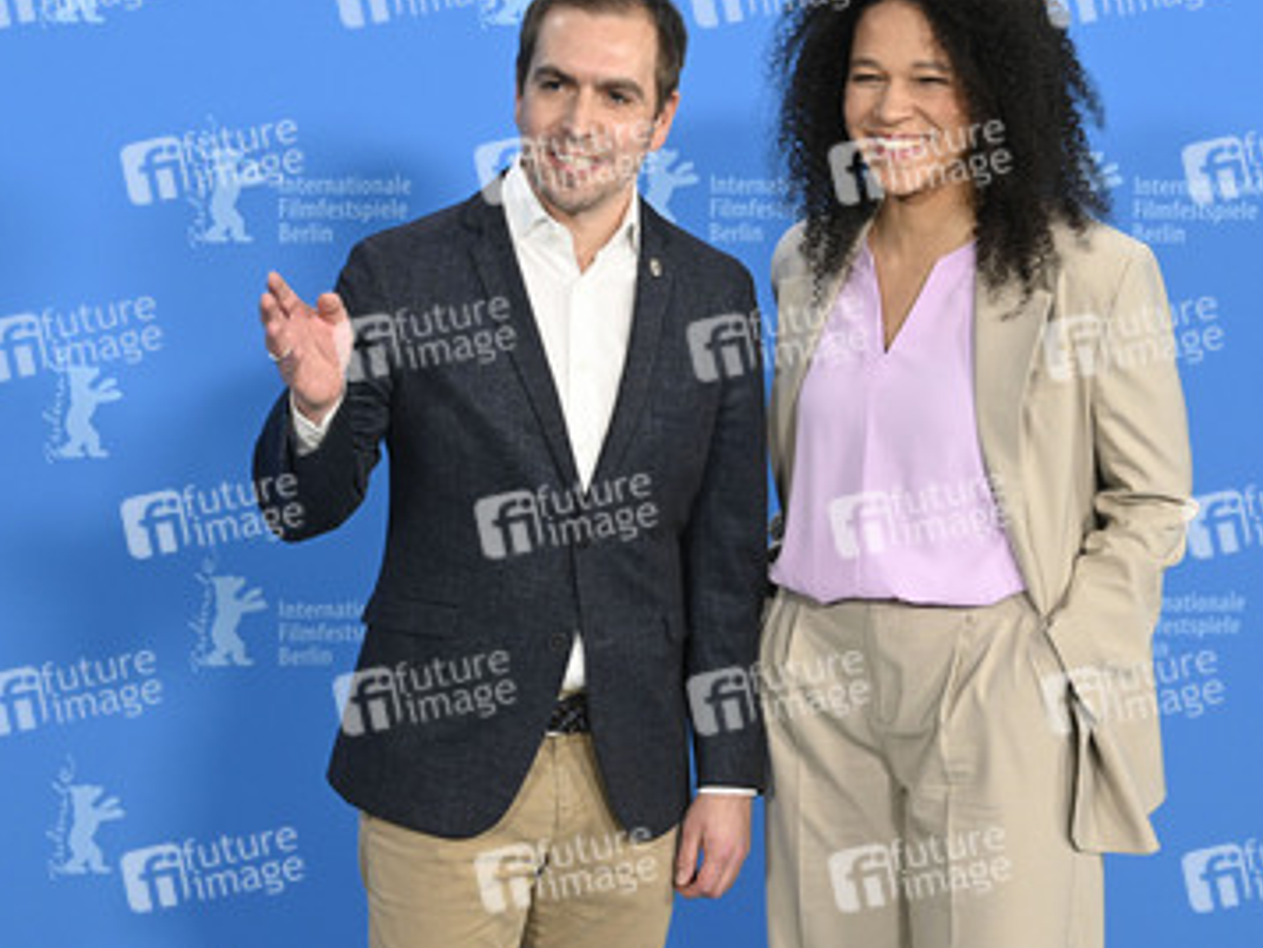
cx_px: 472
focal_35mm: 85
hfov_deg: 23.0
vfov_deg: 17.4
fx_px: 3102
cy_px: 428
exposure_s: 1/400
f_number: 5.6
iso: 3200
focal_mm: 70
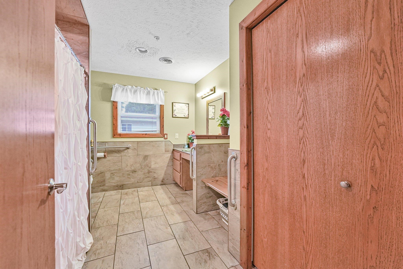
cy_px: 134
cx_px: 202
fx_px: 157
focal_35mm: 14
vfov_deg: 81.2
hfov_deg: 104.2
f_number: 4
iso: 2500
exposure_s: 1/200
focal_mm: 14
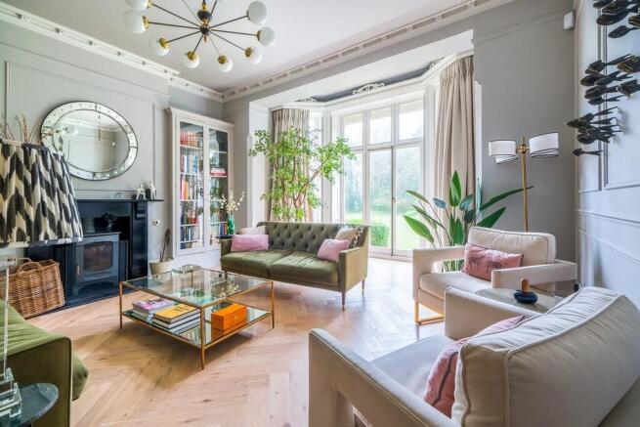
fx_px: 267
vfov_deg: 77.4
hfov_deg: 100.4
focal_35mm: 15
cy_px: 214
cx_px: 320
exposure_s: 1/2
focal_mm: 9.9
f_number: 7.1
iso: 160
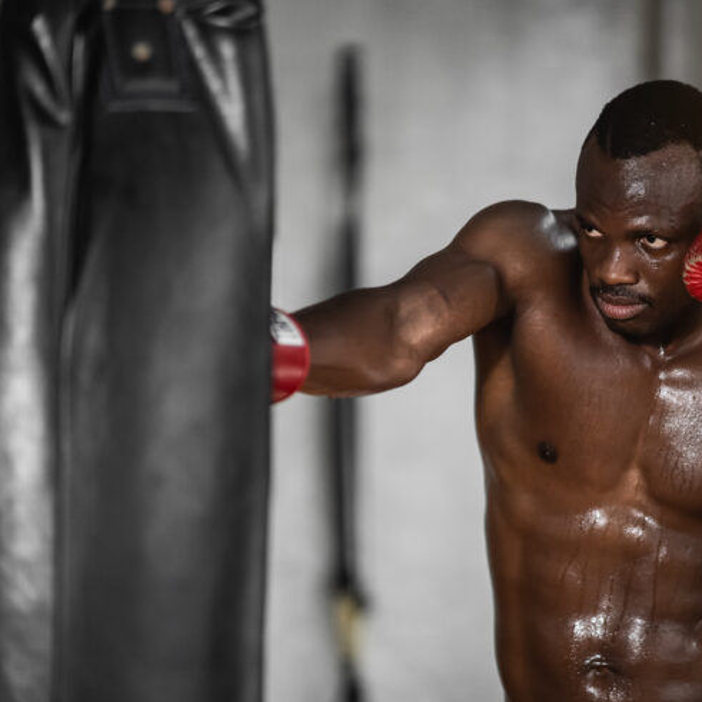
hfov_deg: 15.4
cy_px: 365
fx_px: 2593
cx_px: 475
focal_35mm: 113
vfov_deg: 15.4
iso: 400
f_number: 1.4
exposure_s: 1/1250
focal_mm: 85
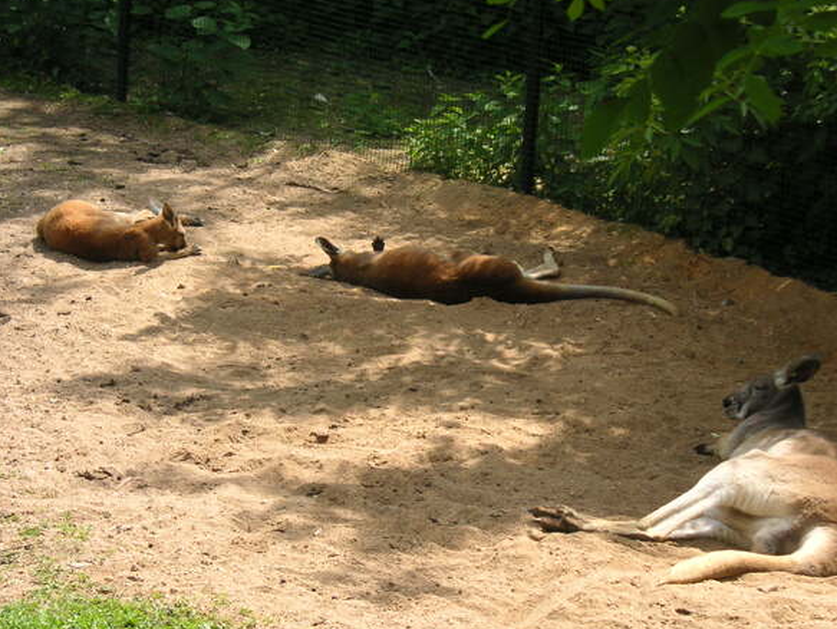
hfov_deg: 13.7
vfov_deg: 10.3
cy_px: 271
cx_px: 446
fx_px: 3484
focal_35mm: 144
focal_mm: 17.1
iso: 50
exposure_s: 1/180
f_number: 5
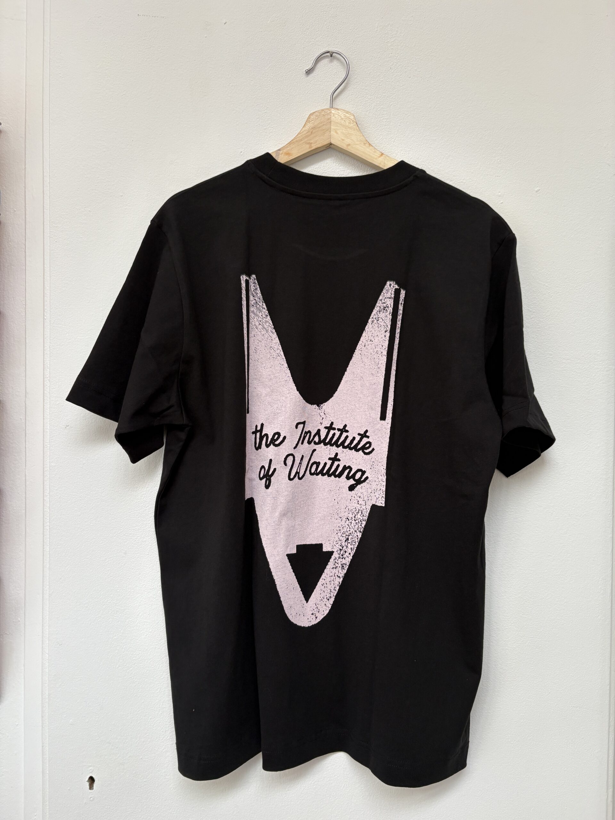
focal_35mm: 26
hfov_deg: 53.1
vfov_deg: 67.3
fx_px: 616
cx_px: 308
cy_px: 410
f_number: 1.6
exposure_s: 1/101
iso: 125
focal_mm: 5.96
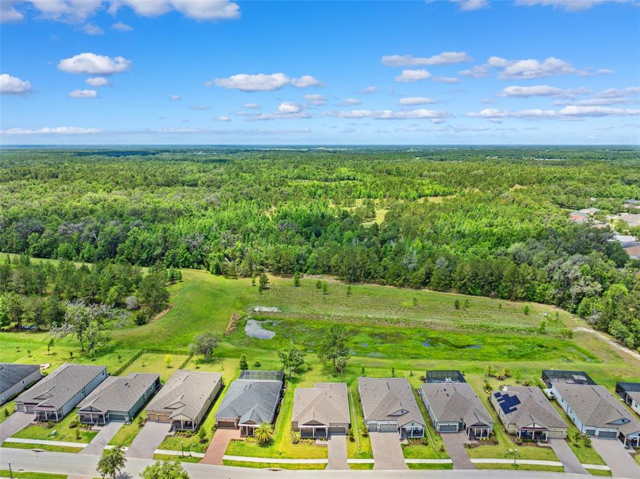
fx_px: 443
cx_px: 320
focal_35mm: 24
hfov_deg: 71.6
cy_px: 240
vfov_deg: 56.8
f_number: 2.8
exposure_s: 1/4000
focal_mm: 12.3
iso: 230
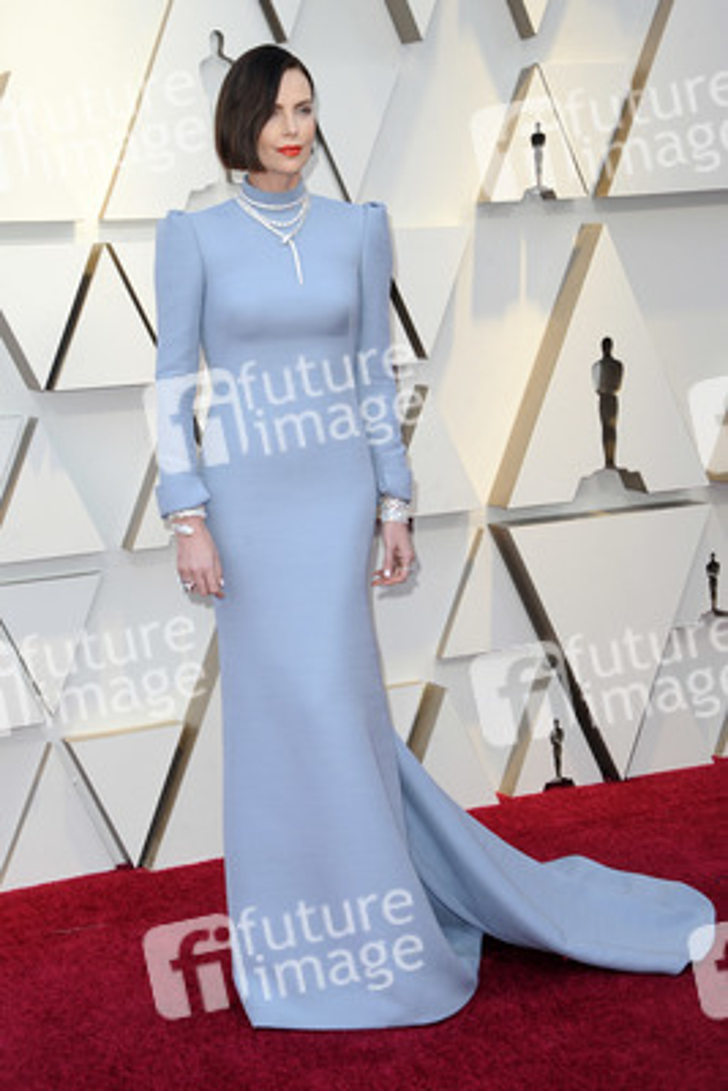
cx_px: 364
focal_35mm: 62
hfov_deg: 21.9
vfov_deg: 32.4
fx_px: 1879
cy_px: 546
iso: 800
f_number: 6.3
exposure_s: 1/250
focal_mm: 62
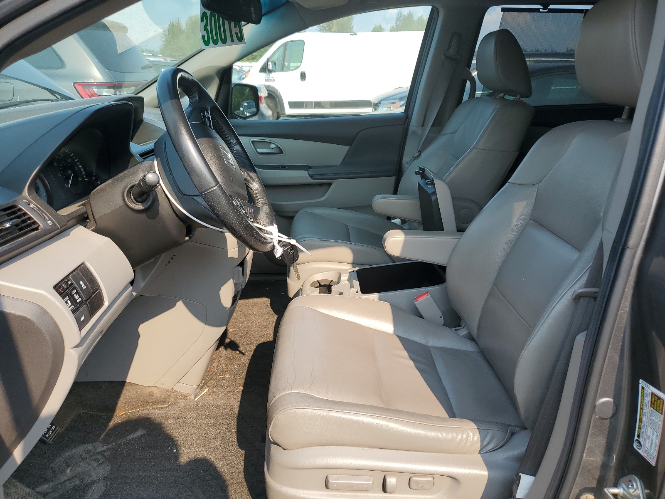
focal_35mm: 26
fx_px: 499
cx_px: 332
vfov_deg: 53.1
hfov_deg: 67.3
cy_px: 250
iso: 50
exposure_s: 1/1000
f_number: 1.5
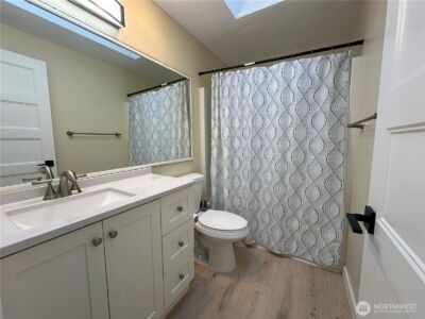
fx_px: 172
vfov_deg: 85.7
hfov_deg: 102.1
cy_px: 160
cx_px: 212
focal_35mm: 14
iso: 64
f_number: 2.2
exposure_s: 1/120
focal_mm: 2.22
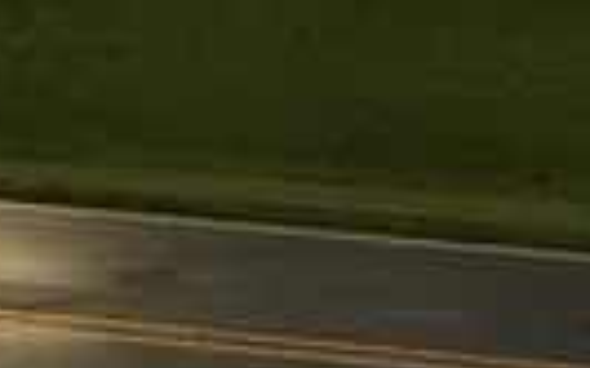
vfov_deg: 4.9
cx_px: 898
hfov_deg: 8.5
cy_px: -1073
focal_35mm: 242
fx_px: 3890
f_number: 2.2
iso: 25
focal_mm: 4.15
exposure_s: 1/120
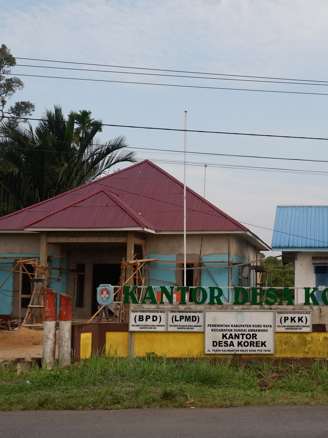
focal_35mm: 47
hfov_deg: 29.7
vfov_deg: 40.4
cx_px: 290
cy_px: 221
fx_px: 594
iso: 200
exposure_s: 1/350
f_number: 5.6
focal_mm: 21.1
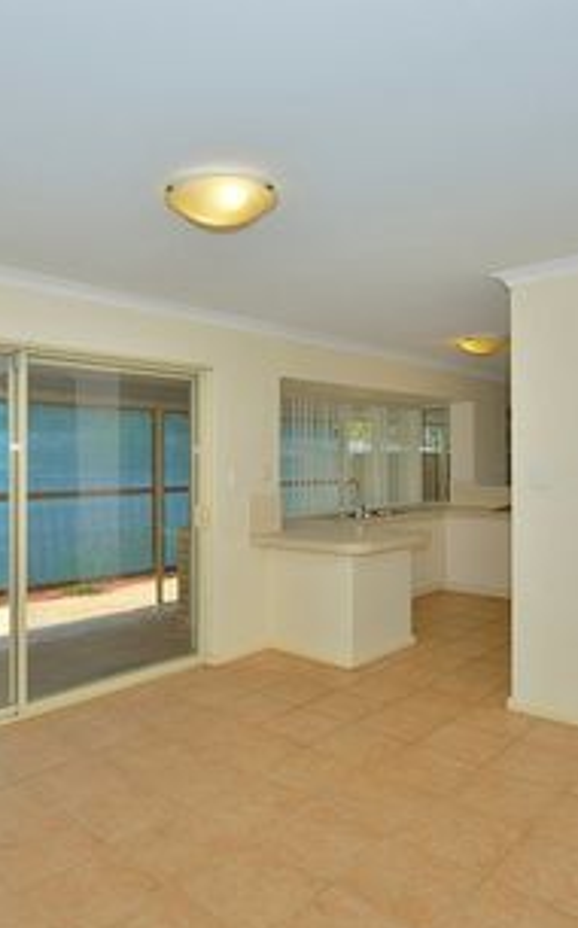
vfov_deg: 79.7
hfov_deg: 54.9
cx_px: 271
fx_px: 556
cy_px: 467
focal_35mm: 22
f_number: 8
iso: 100
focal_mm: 14
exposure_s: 1/60
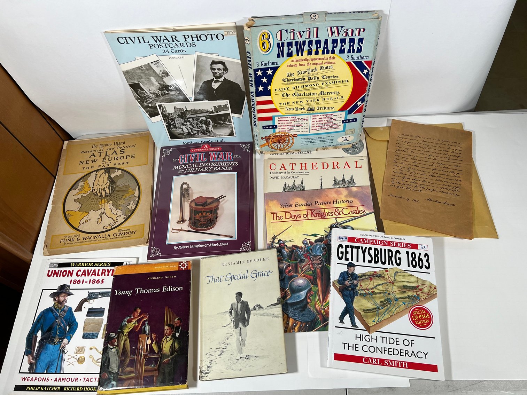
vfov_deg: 53.1
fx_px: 396
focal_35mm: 26
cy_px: 198
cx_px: 264
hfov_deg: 67.3
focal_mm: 5.7
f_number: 1.5
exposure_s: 1/120
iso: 80
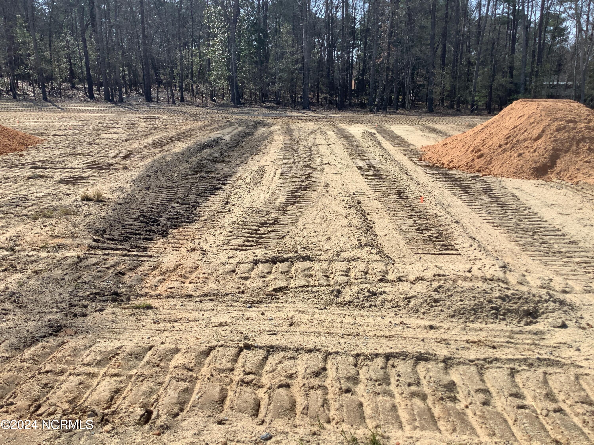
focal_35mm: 31
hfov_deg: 58.4
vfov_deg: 45.4
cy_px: 222
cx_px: 297
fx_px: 532
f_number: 2.4
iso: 25
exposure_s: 1/1359
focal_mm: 3.3
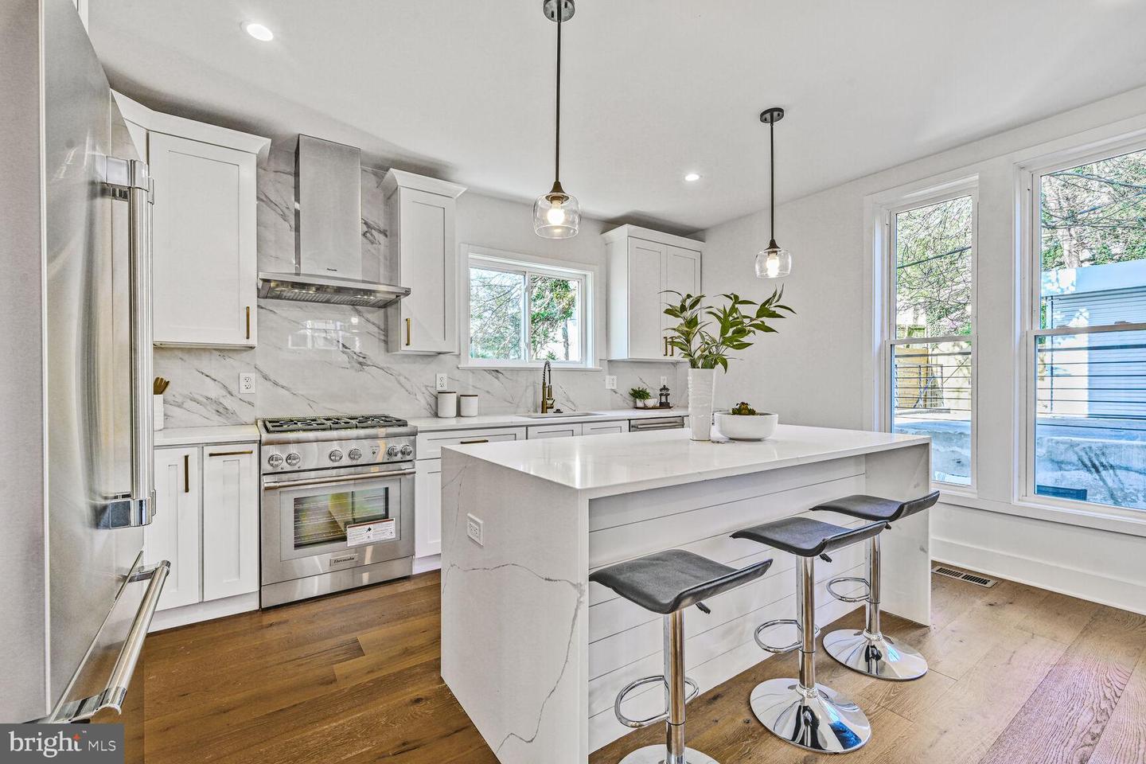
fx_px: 493
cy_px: 382
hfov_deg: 98.5
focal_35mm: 16
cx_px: 573
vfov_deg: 75.5
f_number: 9
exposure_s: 1/20
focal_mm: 15.5
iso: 200
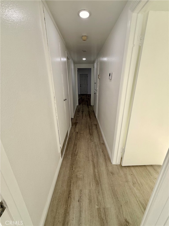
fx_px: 91
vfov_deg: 102.1
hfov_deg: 85.7
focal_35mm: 14
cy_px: 113
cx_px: 84
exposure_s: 1/151
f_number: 2.2
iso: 50
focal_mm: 2.22
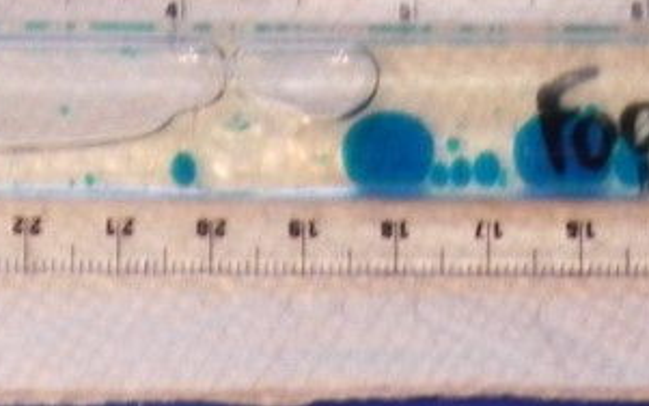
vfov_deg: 3.9
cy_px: -199
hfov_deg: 6.3
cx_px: 392
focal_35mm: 334
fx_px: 5906
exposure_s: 1/74.4
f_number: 4
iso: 160
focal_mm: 16.9
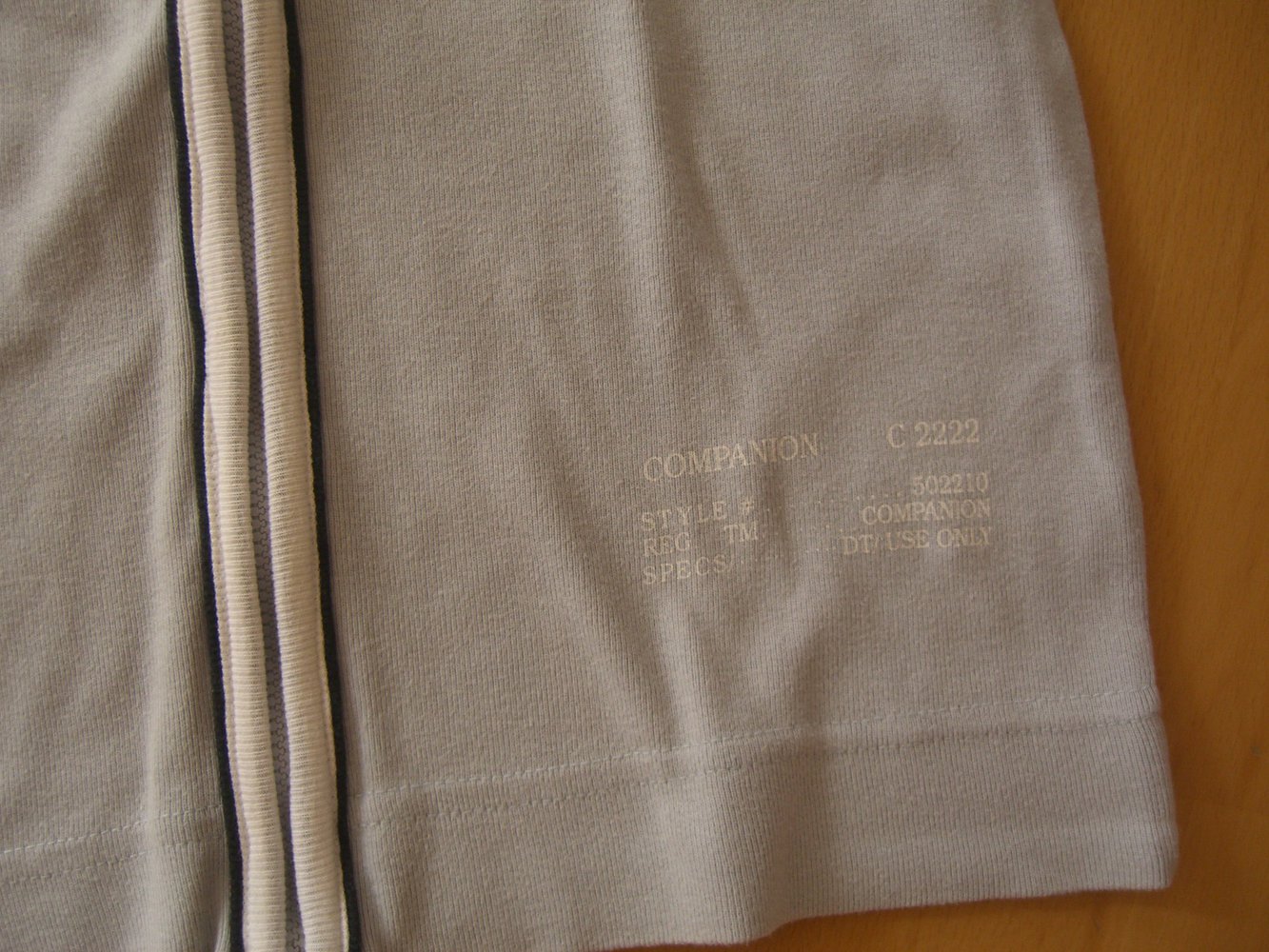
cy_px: 476
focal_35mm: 38
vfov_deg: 37.7
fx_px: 1393
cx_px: 634
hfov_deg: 49.0
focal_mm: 7.9
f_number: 2.8
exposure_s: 1/80
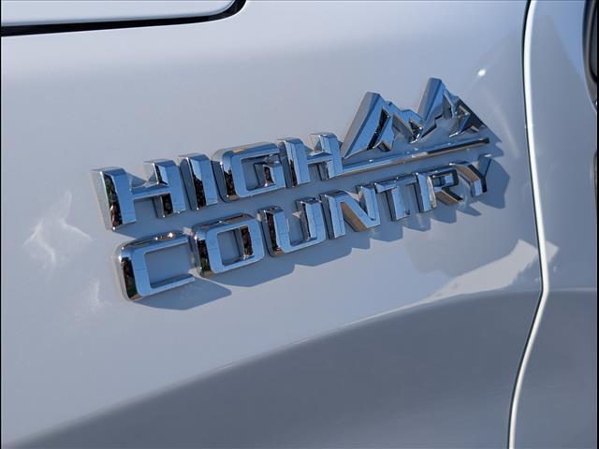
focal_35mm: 49
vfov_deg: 29.7
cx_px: 300
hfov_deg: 38.9
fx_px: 848
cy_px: 224
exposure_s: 1/833
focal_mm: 6.9
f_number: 1.68
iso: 20
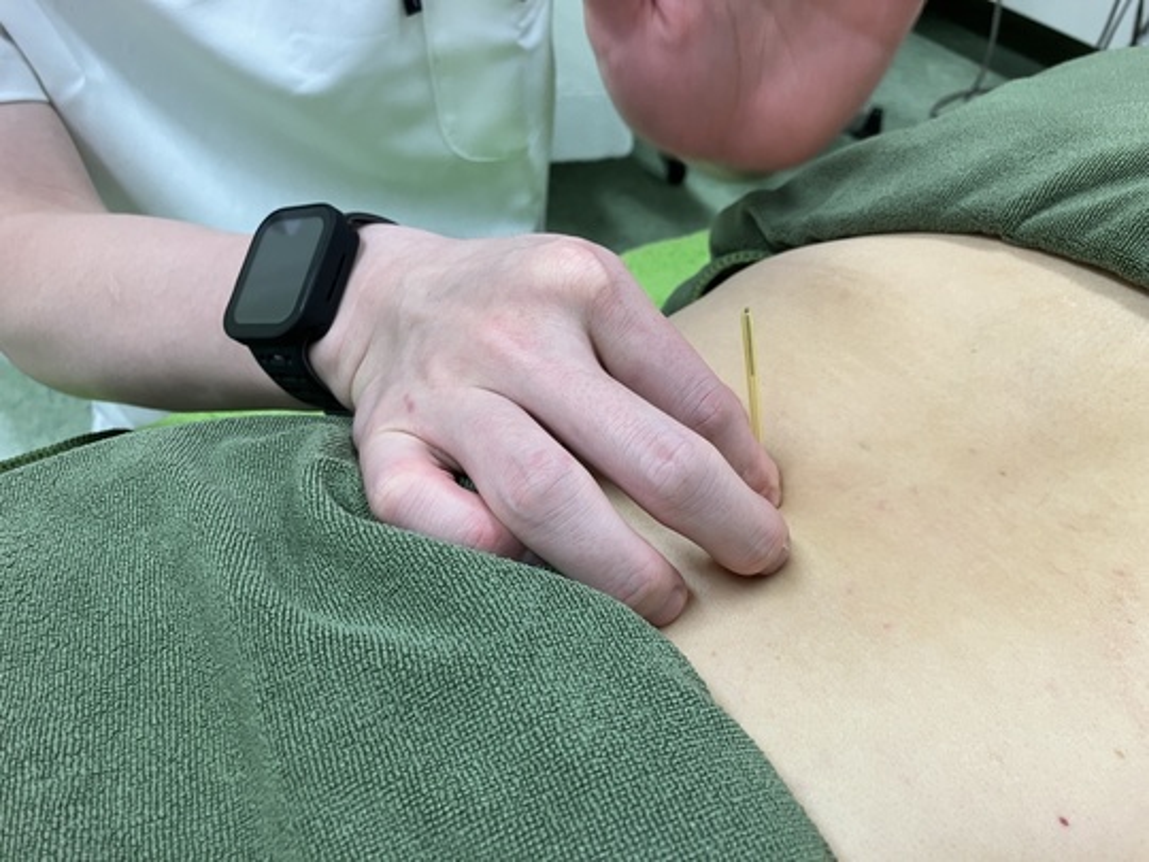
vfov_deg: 49.7
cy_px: 431
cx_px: 574
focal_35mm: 28
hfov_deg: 63.4
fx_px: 929
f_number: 1.8
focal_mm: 3.99
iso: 64
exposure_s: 1/60
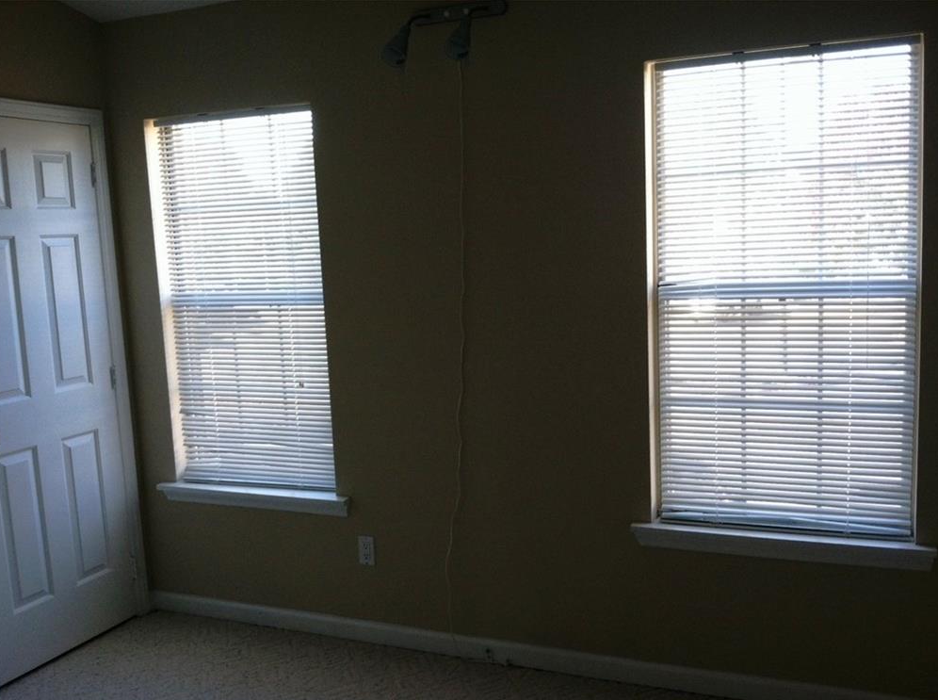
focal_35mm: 36
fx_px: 974
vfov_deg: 39.5
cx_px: 461
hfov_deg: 51.4
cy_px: 359
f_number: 2.8
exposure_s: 1/50
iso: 100
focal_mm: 3.85
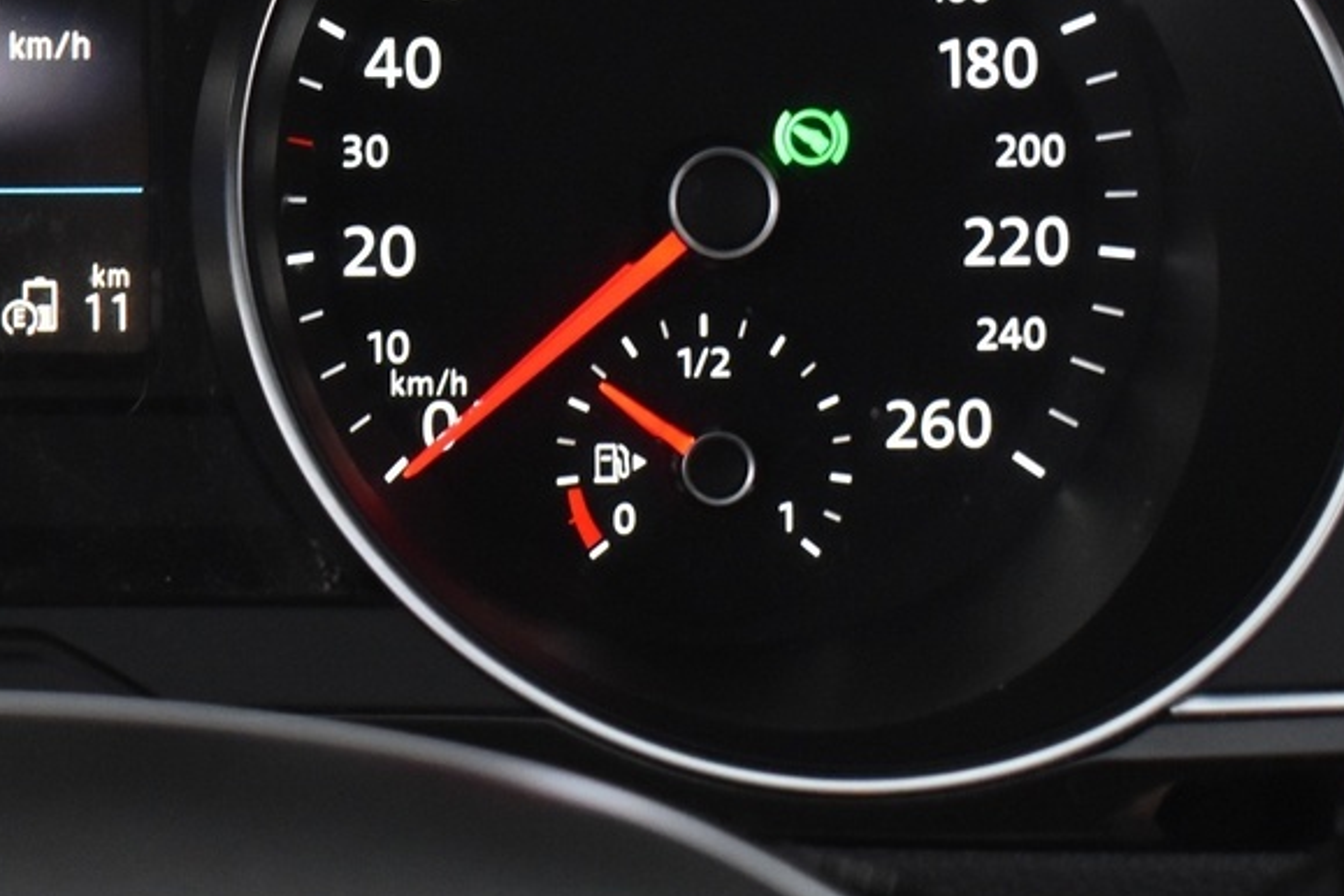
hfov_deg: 17.5
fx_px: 4233
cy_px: 139
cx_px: -88
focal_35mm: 113
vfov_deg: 12.0
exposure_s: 1/15
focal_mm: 27
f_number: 5
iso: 1250
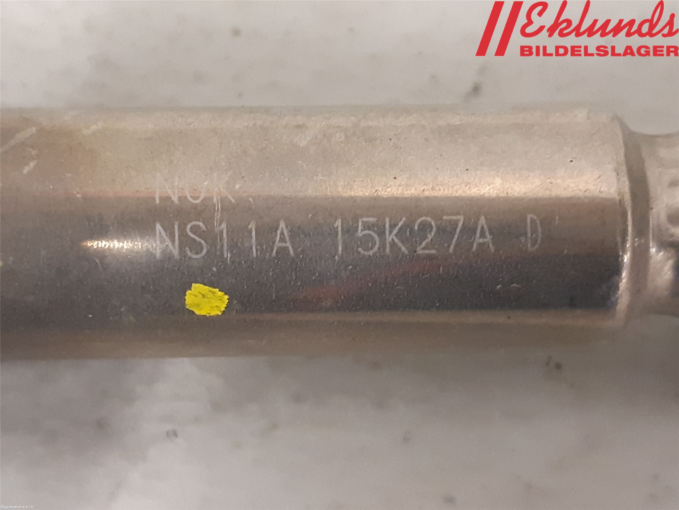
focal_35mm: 26
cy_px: 255
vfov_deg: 53.1
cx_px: 340
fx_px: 510
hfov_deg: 67.3
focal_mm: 3.93
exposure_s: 1/25
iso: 320
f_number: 1.7
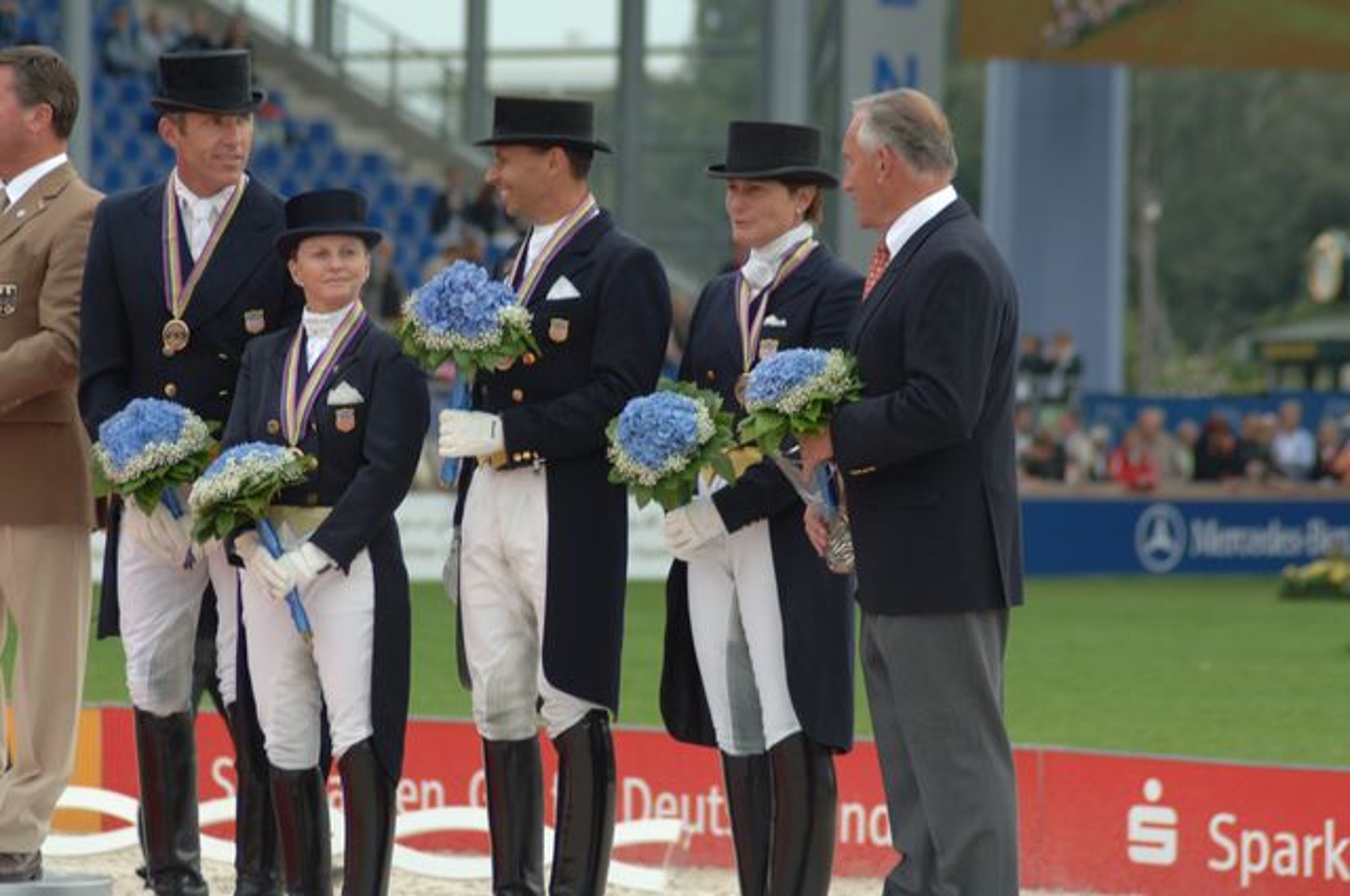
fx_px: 10674
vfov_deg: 4.8
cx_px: 675
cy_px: 448
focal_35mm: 285
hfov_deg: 7.2
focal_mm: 190
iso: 200
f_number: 5.6
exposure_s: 1/200
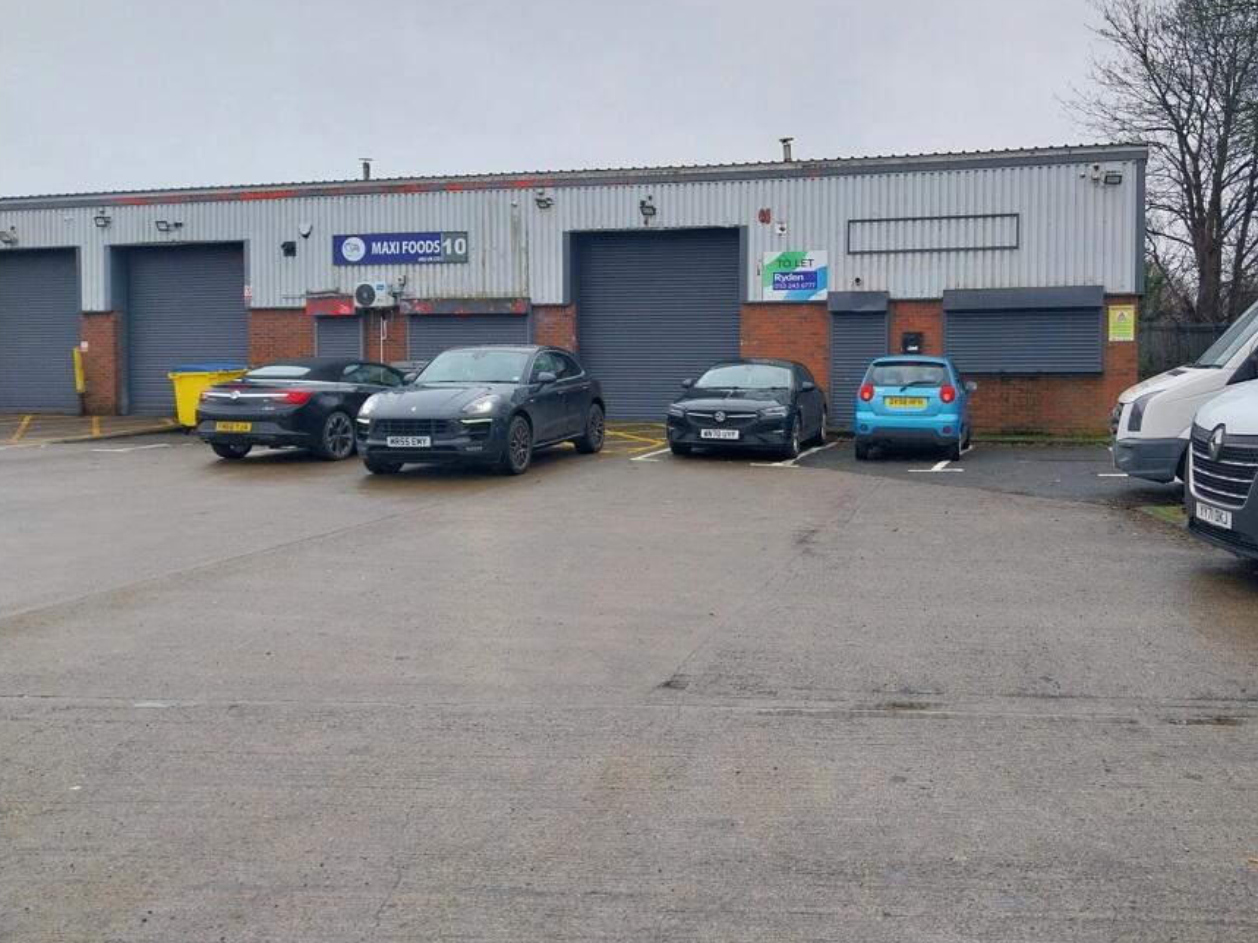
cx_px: 744
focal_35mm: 31
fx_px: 1126
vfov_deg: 45.3
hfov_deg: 58.0
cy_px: 392
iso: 25
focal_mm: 4
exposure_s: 1/107
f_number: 1.8
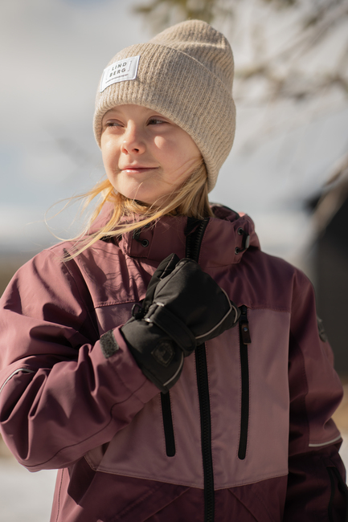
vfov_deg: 23.9
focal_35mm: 85
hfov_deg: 16.1
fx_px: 1233
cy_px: 261
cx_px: 174
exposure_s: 1/2000
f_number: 2.5
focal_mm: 85
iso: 80
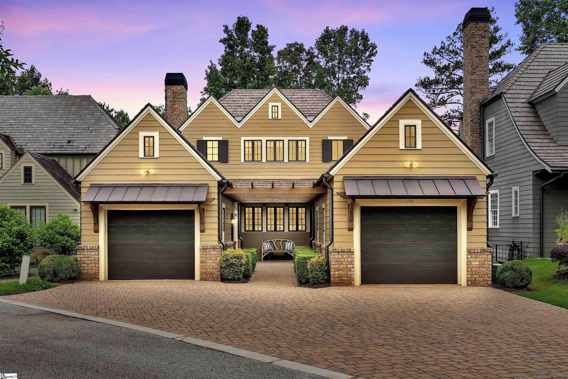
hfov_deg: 64.6
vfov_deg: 45.7
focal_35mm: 28
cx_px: 284
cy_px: 190
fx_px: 450
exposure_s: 1/160
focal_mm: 28.5
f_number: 9
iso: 160
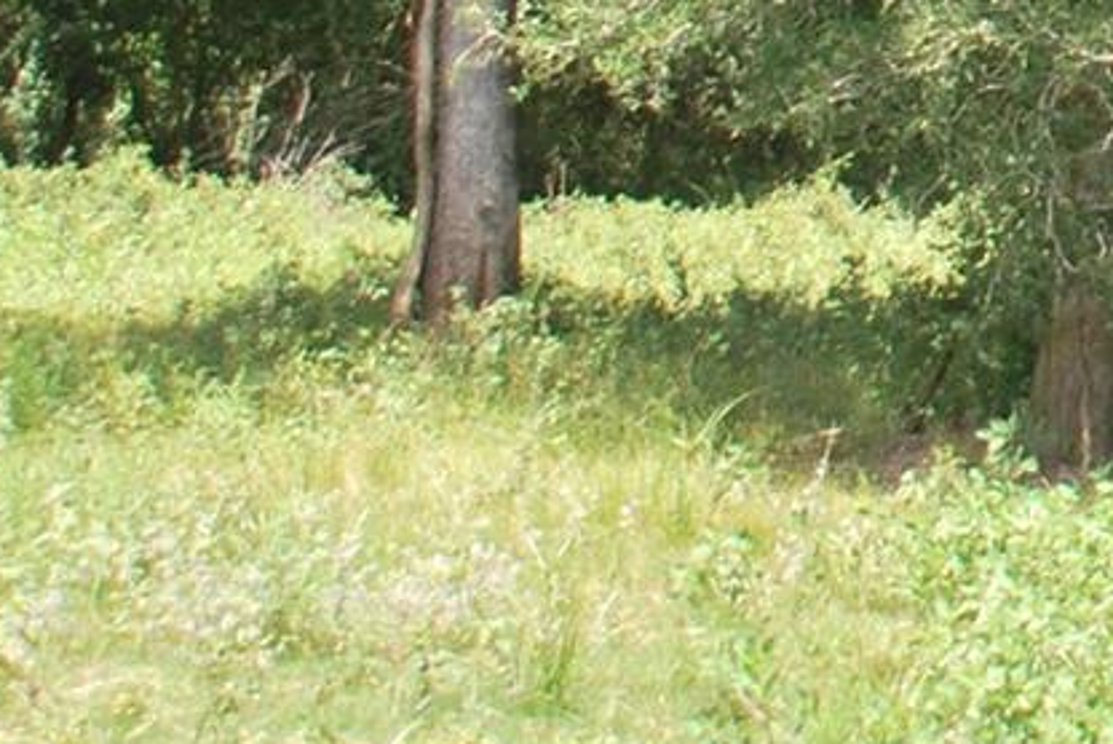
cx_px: 2100
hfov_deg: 13.5
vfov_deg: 9.5
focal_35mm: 133
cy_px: -822
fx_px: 4115
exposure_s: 1/200
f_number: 4.5
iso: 100
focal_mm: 18
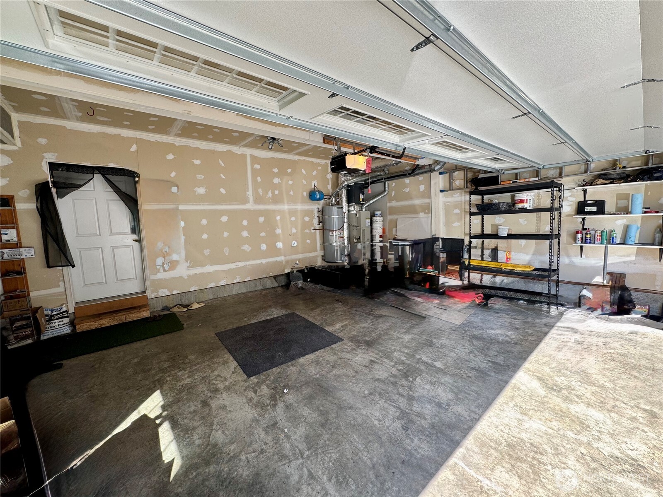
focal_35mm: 14
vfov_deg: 85.7
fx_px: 268
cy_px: 248
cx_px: 332
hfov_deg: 102.1
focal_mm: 2.22
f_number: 2.2
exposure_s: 1/99
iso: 64
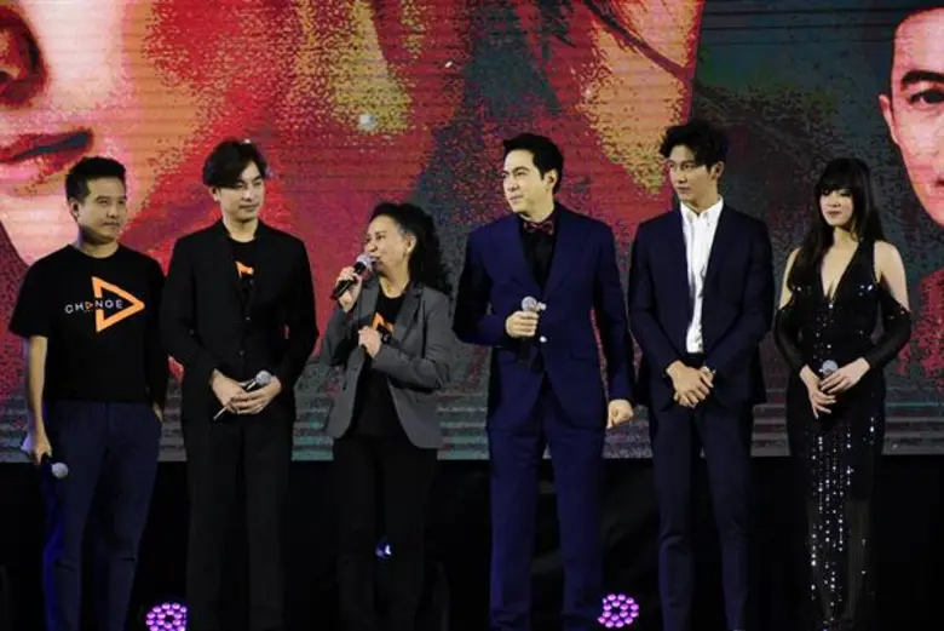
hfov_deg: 17.1
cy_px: 316
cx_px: 472
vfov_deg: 11.4
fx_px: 3148
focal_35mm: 120
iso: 4000
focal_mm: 80
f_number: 5.3
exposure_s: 1/160
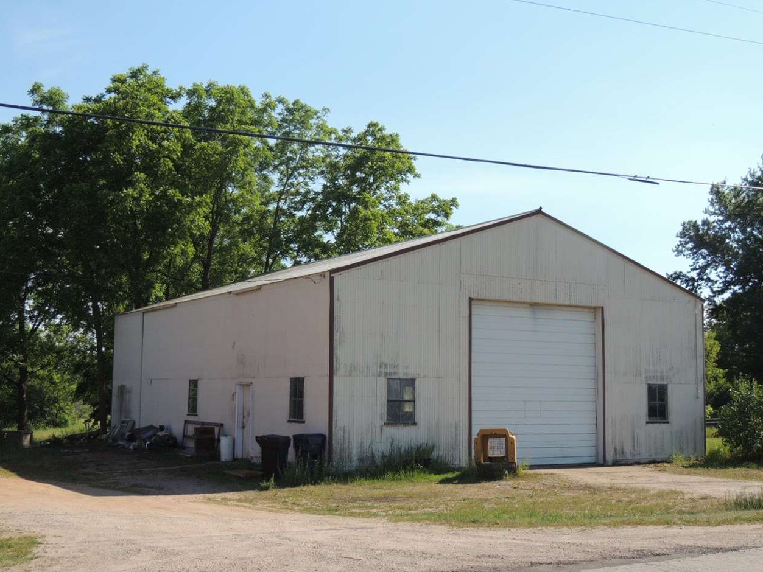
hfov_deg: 39.7
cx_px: 383
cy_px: 285
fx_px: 1058
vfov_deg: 30.3
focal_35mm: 48
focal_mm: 8.3
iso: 100
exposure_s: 1/800
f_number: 3.5
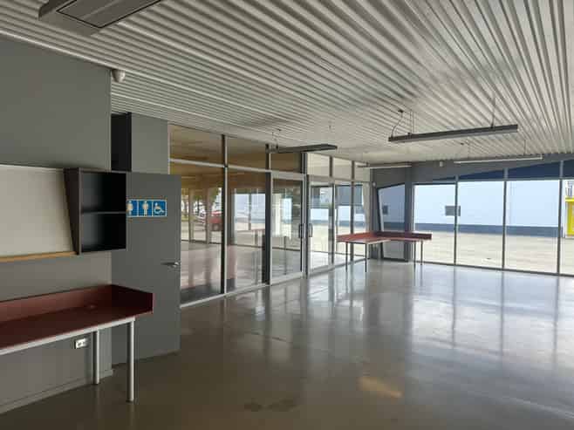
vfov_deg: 56.8
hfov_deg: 71.6
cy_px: 215
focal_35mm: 24
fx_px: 398
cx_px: 287
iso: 80
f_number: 1.78
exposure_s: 1/424
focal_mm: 6.86
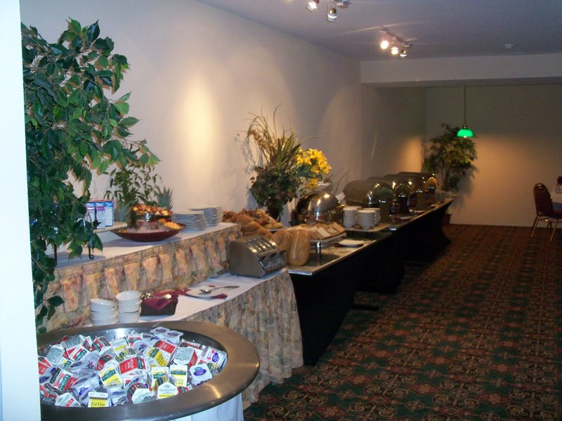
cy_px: 210
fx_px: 568
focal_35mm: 35
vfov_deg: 40.7
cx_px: 281
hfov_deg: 52.6
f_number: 3
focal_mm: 6.3
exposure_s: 1/30
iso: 200
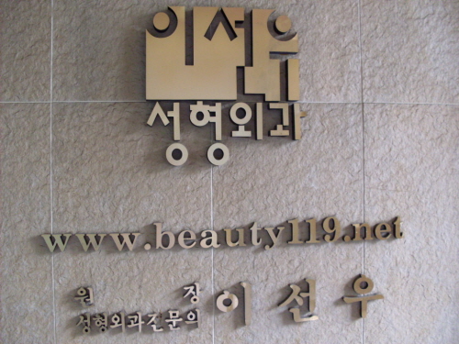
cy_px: 172
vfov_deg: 37.7
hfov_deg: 49.0
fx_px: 504
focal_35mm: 38
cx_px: 230
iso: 200
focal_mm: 6.3
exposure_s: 1/45
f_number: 2.8
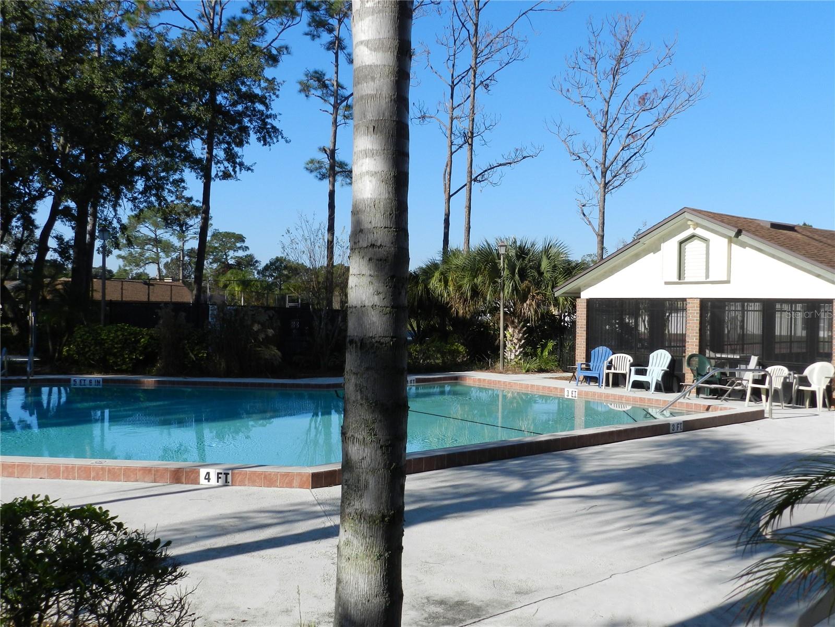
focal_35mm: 32
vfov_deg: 44.2
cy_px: 314
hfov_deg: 56.8
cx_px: 418
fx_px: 772
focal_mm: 5.6
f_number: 4
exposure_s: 1/1000
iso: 160
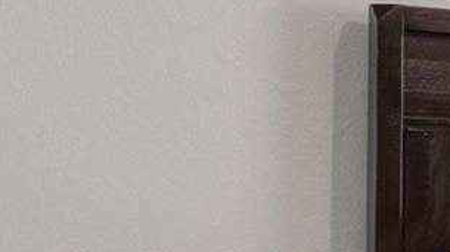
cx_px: 930
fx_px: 1180
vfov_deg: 12.2
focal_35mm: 99
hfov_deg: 16.1
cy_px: 159
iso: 1000
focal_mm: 12
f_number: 8
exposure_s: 1/15
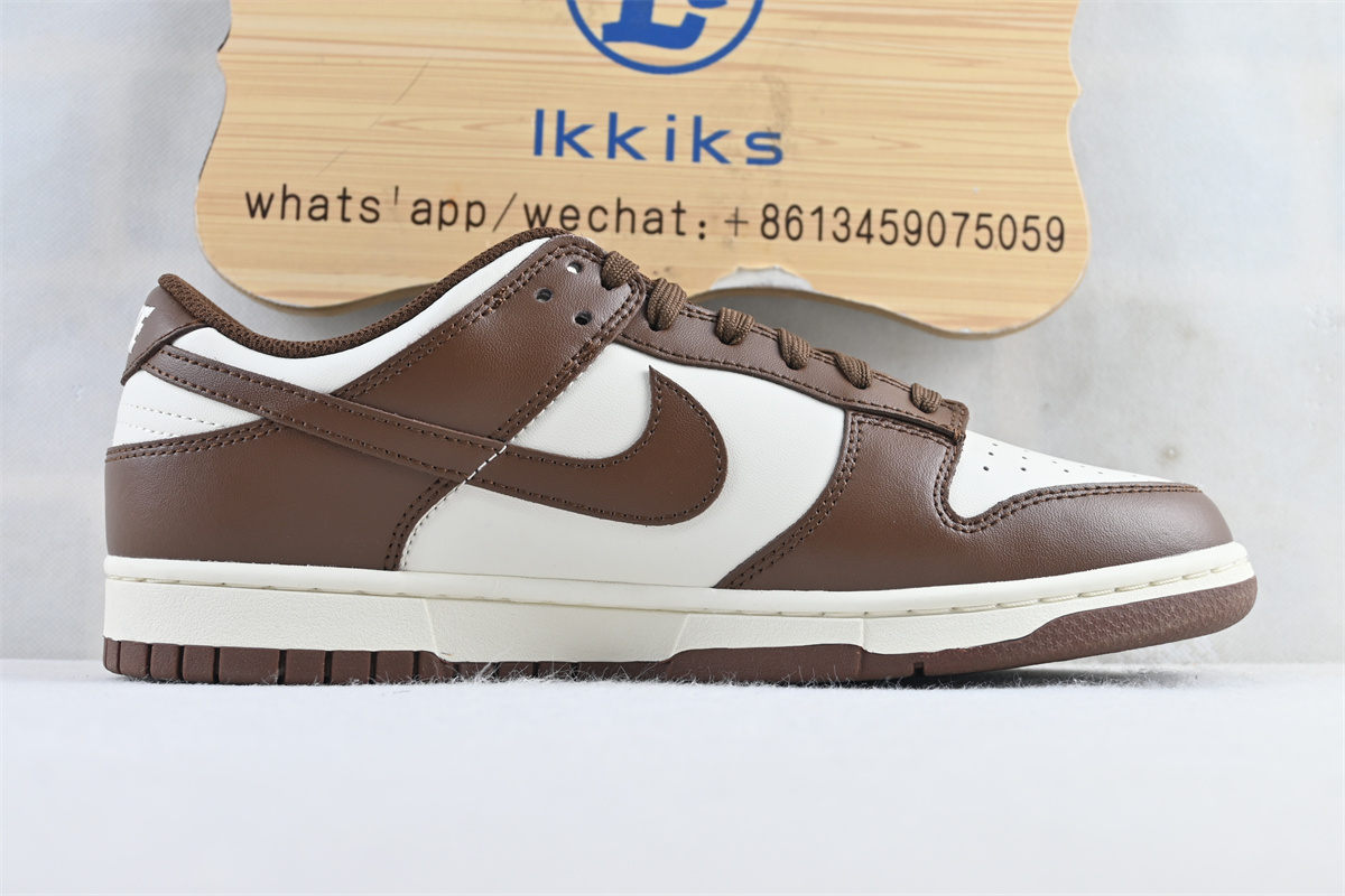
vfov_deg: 26.5
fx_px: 1905
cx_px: 672
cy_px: 448
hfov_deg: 38.9
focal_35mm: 51
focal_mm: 34
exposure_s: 1/30
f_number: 5
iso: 100
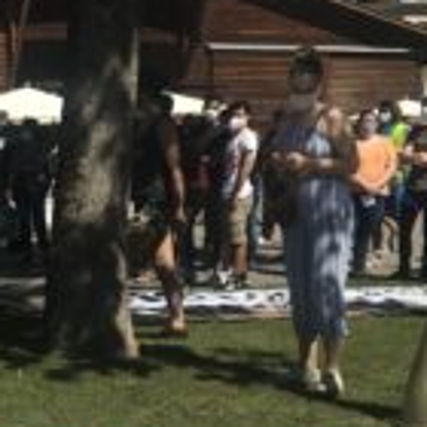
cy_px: 427
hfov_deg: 17.6
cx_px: -140
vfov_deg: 18.4
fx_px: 1284
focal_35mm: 92
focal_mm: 3.99
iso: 20
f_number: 1.8
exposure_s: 1/4566
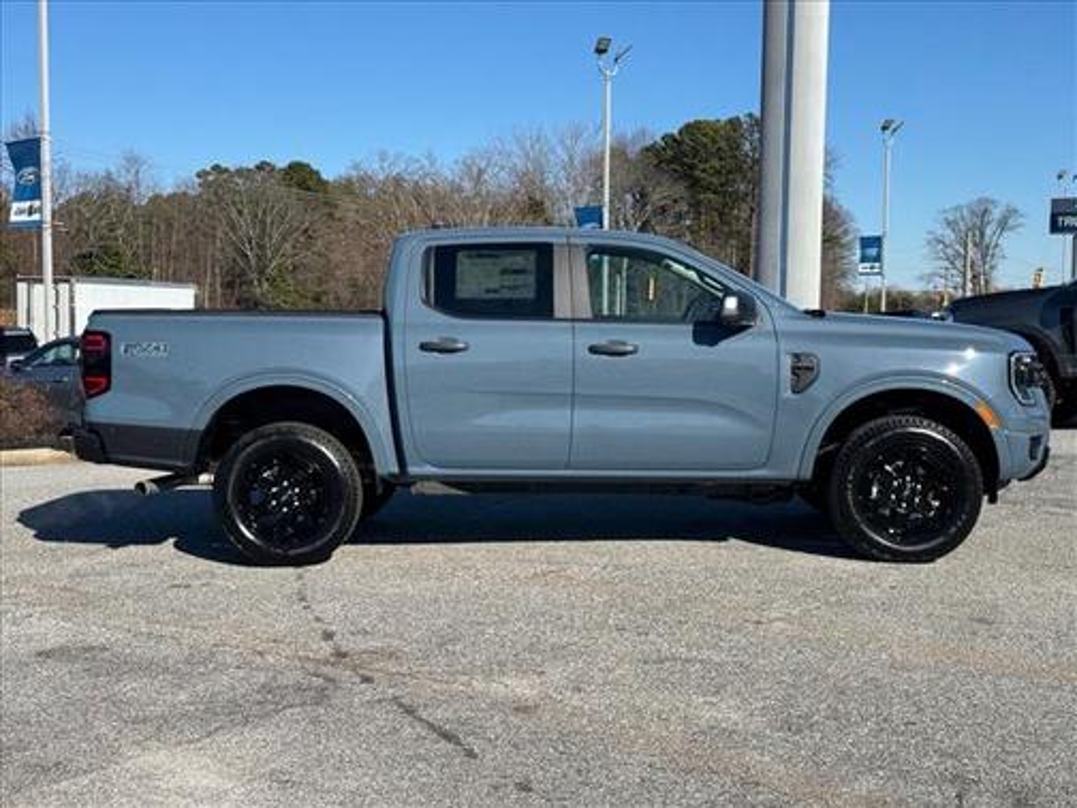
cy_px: 404
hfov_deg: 39.7
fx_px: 1493
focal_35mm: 48
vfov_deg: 30.3
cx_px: 538
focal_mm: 6.76
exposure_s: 1/5376
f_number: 1.78
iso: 64
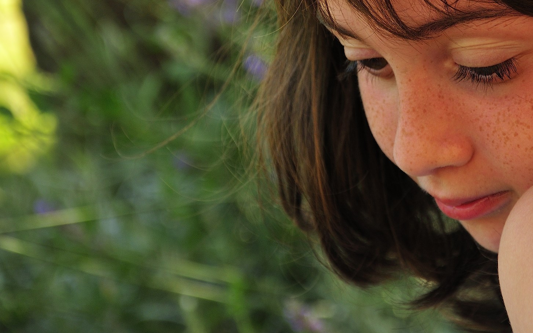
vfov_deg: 5.7
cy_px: 46
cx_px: 428
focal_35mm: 232
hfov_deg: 9.0
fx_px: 3370
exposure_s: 1/100
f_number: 6.3
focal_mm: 92
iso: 200
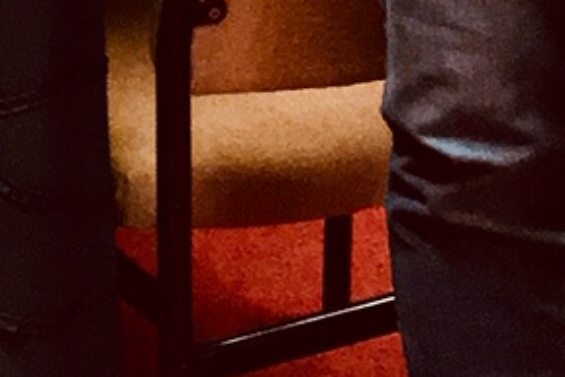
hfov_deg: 9.4
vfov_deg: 6.1
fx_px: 3311
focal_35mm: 211
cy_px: -648
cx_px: -369
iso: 100
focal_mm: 4.15
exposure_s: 1/33
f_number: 2.2
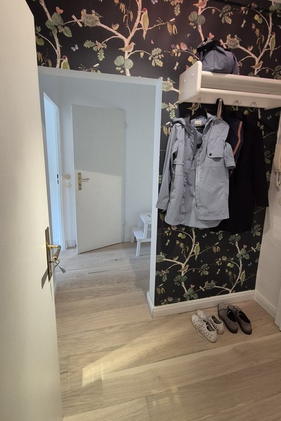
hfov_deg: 73.8
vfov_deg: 96.4
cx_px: 138
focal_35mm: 16
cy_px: 188
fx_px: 187
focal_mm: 2.2
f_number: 2.2
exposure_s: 1/50
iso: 640
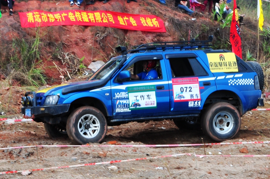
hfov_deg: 38.9
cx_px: 135
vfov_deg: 26.4
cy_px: 90
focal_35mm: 51
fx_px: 382
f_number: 16
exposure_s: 1/60
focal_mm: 34
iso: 200
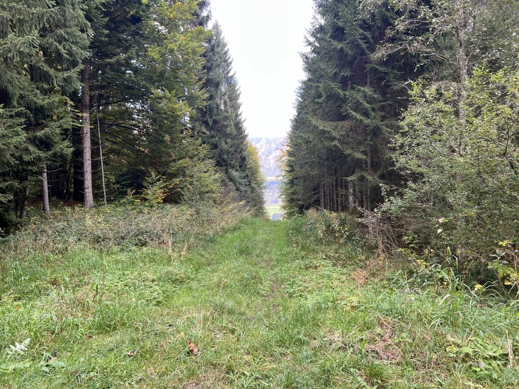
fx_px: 390
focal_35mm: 26
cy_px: 194
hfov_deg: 67.3
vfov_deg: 53.1
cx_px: 260
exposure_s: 1/123
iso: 32
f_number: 1.5
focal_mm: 5.7
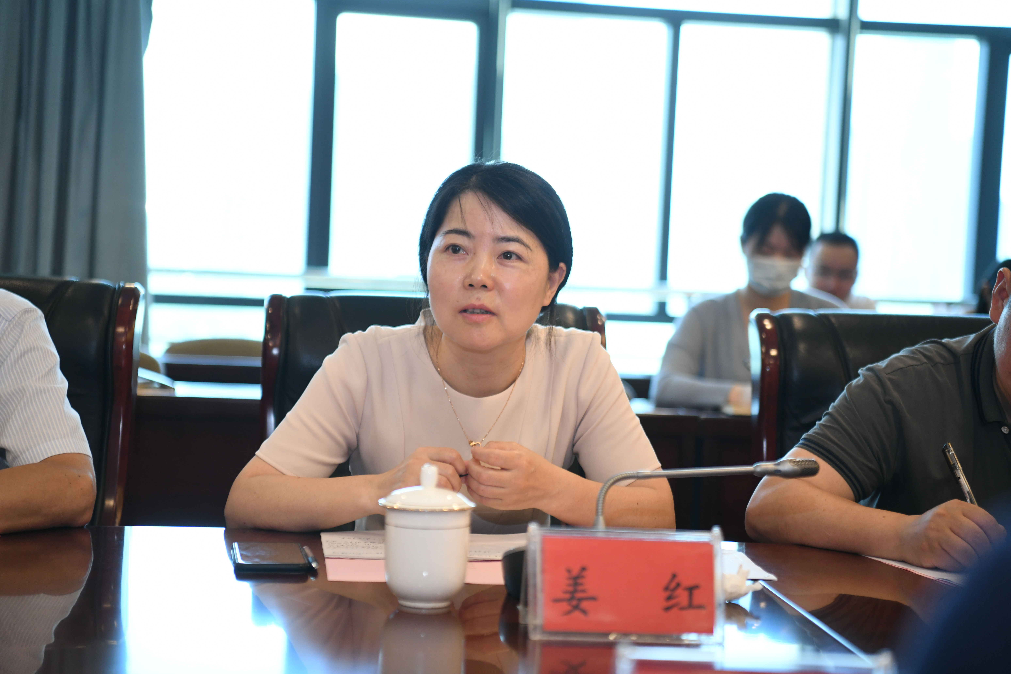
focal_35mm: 70
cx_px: 506
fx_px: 1966
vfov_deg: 19.5
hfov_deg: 28.8
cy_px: 337
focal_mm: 70
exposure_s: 1/250
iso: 1600
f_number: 2.8
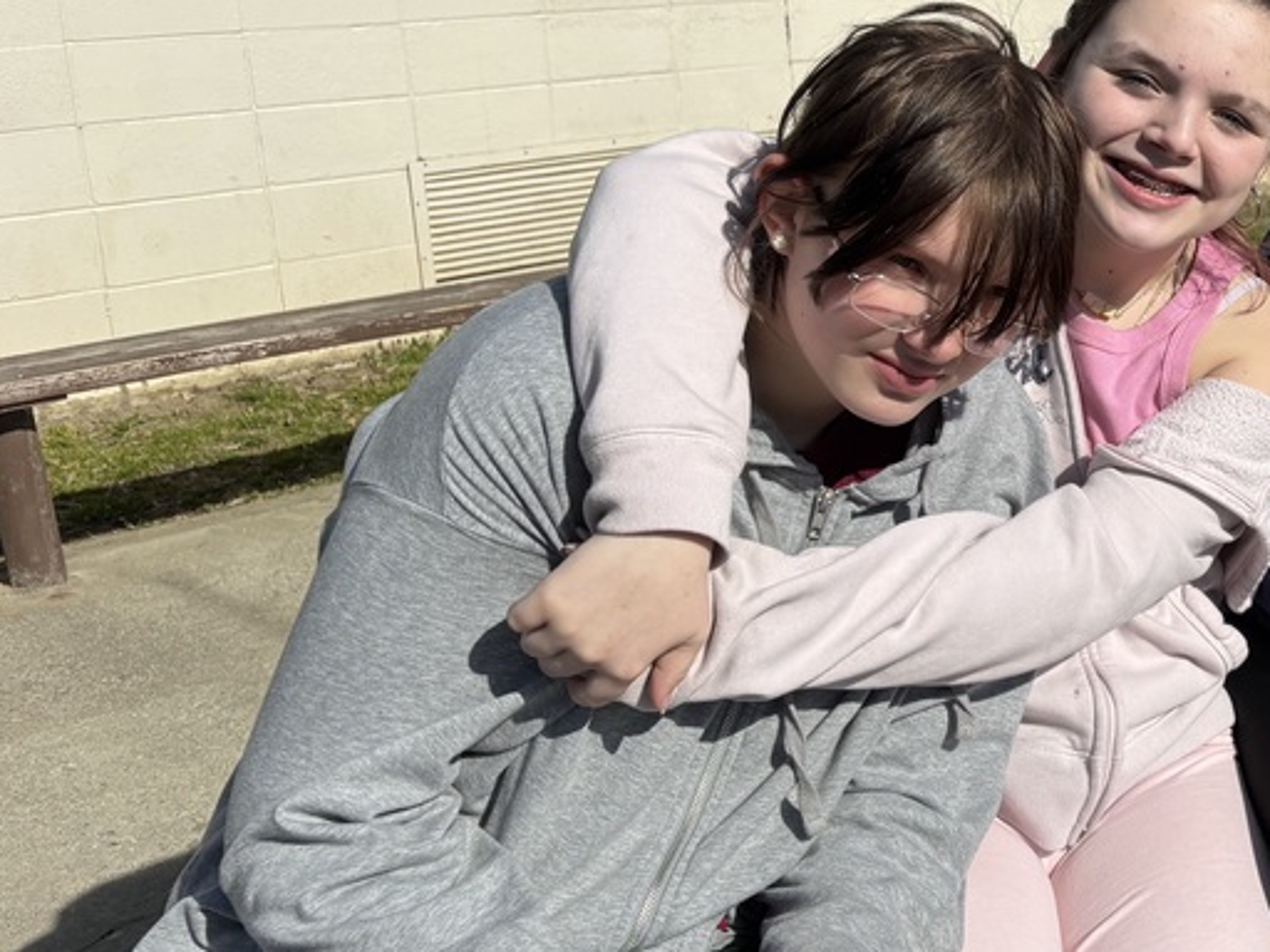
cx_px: 1253
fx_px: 1908
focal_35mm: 52
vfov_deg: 27.8
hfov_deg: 33.8
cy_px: 310
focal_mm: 5.96
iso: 50
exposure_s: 1/4630
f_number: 1.6
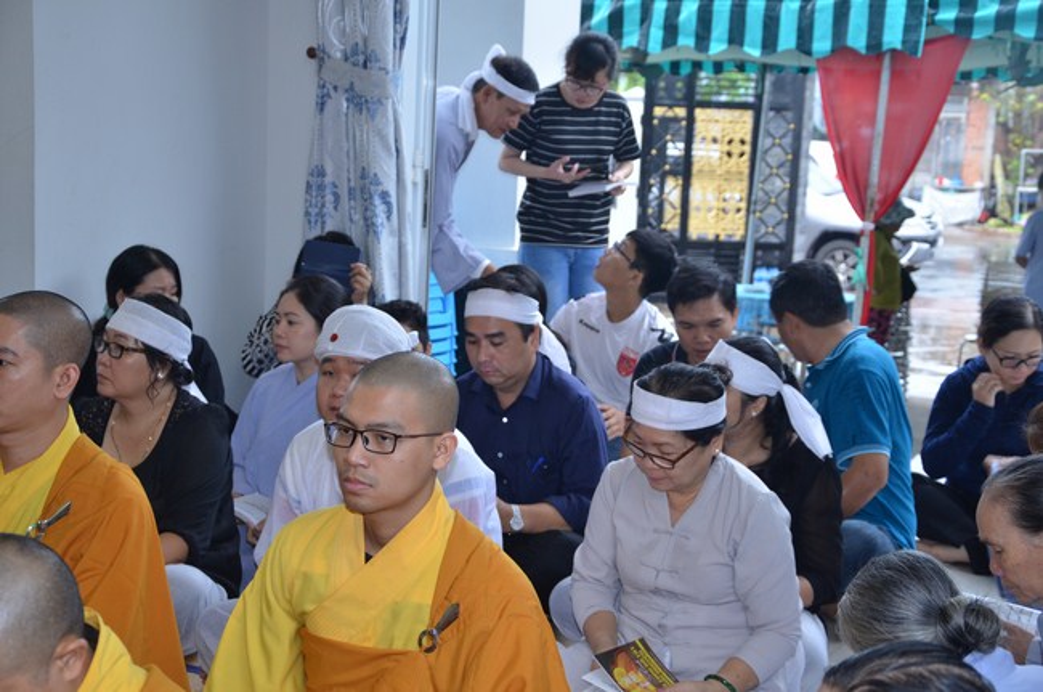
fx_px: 1822
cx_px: 522
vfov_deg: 21.5
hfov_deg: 31.9
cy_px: 346
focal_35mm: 63
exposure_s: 1/80
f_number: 4.8
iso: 640
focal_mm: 42
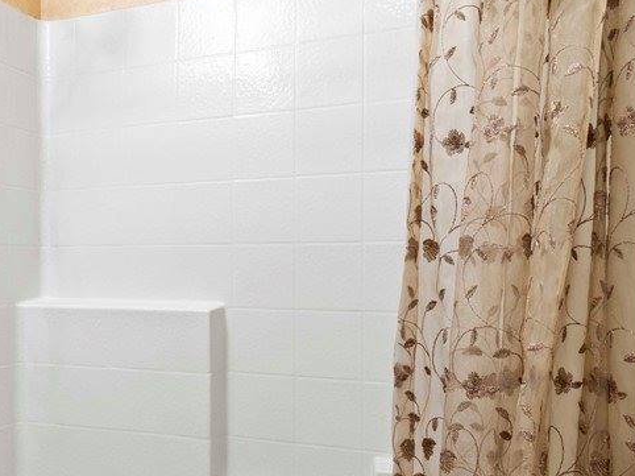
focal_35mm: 34
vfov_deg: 41.6
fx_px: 623
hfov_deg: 52.4
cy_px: 286
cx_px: 186
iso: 200
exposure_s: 1.6
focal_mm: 8
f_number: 9
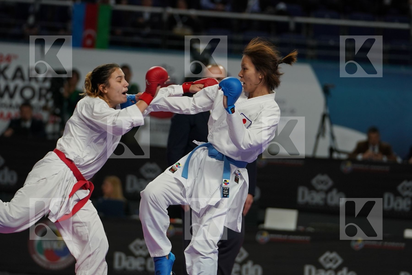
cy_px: 138
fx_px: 2403
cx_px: 206
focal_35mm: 210
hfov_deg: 9.8
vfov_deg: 6.5
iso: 1000
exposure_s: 1/1000
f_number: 2.8
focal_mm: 140
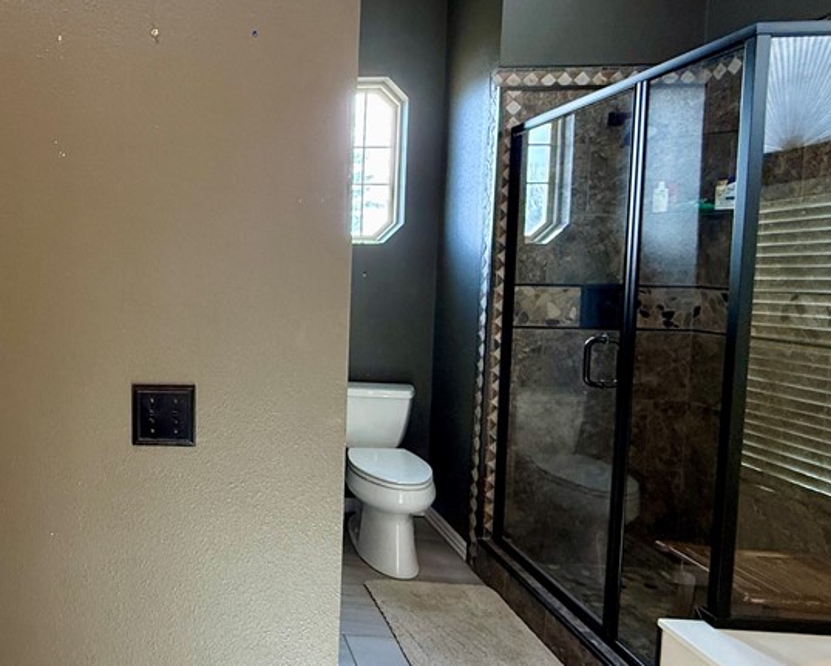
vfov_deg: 54.9
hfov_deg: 58.8
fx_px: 640
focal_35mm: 26
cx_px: 124
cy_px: 308
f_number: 2.2
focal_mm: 2.22
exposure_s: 1/120
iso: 200
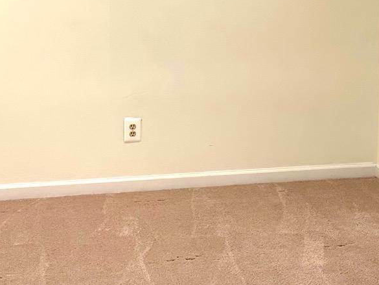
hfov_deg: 23.1
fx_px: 920
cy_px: 53
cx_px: 268
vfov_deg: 17.4
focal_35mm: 84
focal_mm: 6.86
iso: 160
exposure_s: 1/120
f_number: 1.78
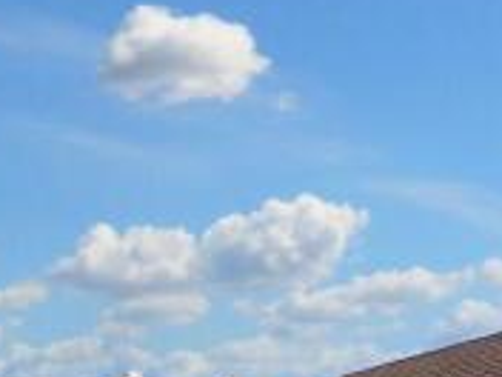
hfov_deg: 39.9
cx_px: 472
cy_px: 538
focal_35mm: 43
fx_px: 624
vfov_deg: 26.3
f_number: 1.8
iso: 32
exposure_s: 1/2481
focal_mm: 1.6
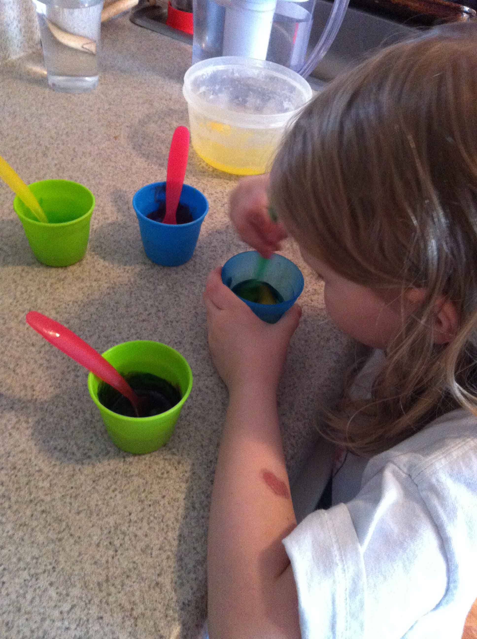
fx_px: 645
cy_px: 320
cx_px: 238
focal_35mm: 35
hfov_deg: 40.6
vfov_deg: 52.7
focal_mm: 3.85
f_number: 2.8
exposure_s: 1/15
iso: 500
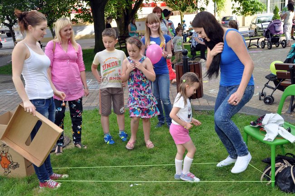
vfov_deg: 35.4
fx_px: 307
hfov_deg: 51.3
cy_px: 98
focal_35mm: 38
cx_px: 148
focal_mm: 25
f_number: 11
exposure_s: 1/125
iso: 500
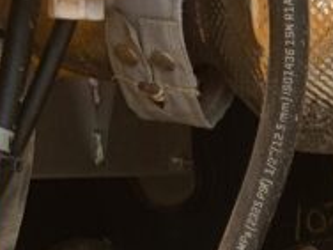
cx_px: 523
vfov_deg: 8.5
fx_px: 1520
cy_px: 624
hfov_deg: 11.9
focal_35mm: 158
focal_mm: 3
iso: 16
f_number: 1.8
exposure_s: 1/251
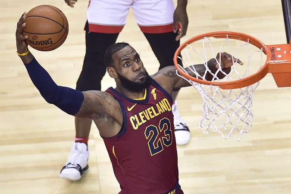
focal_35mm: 400
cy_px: 97
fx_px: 3233
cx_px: 146
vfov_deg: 3.4
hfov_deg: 5.2
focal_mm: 400
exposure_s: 1/2000
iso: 6400
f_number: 2.8
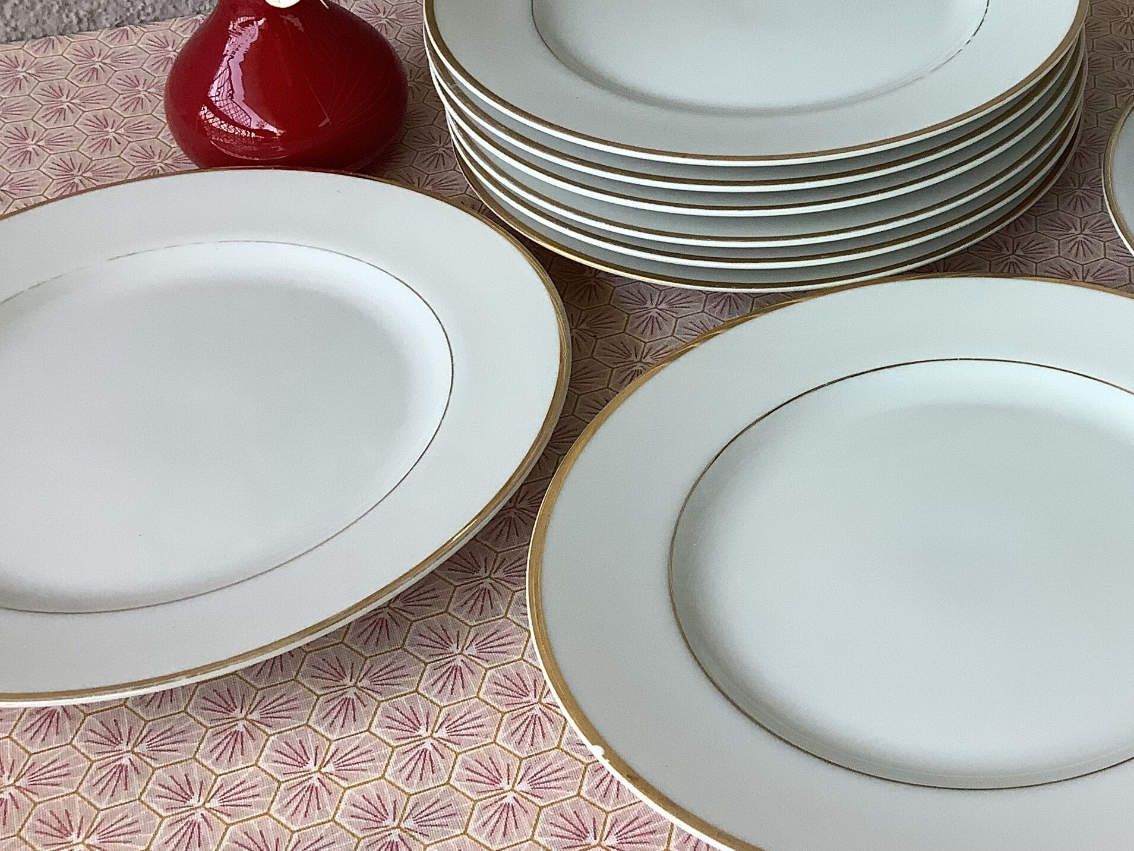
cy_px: 225
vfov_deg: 27.2
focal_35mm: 53
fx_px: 1736
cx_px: 917
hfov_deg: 35.0
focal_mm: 3.3
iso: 80
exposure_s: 1/120
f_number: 2.4
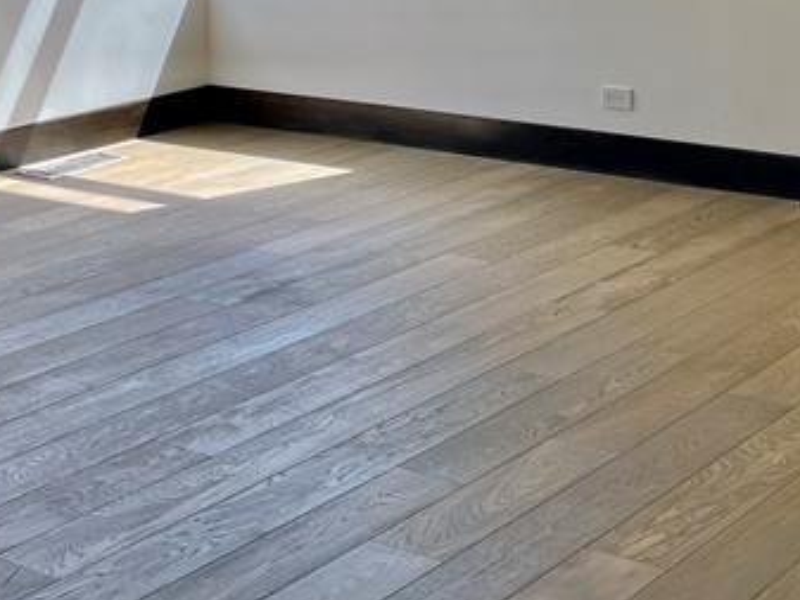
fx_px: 1757
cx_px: 577
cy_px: -140
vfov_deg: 18.3
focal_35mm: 76
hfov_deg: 25.4
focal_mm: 5.1
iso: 32
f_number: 1.6
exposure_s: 1/424
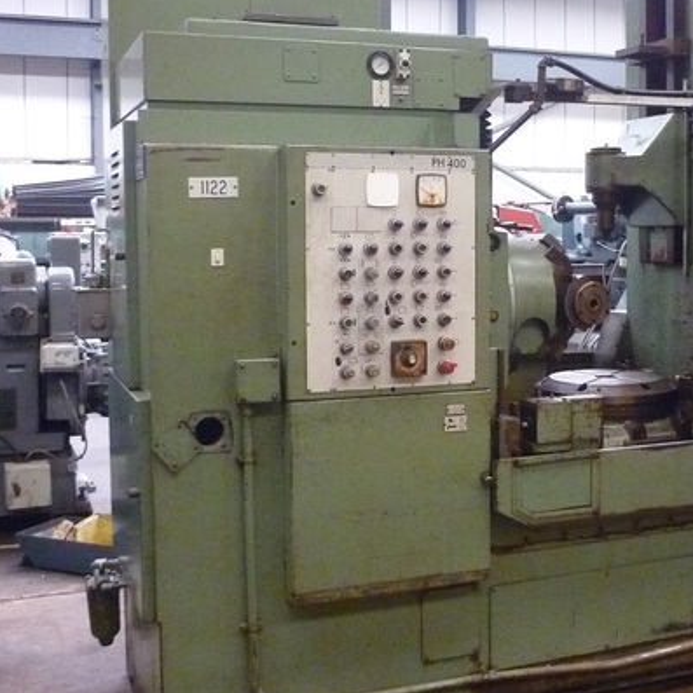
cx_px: 443
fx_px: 1065
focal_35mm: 47
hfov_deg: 35.8
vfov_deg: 36.0
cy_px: 292
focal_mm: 5.5
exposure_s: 1/40
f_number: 2.8
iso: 800
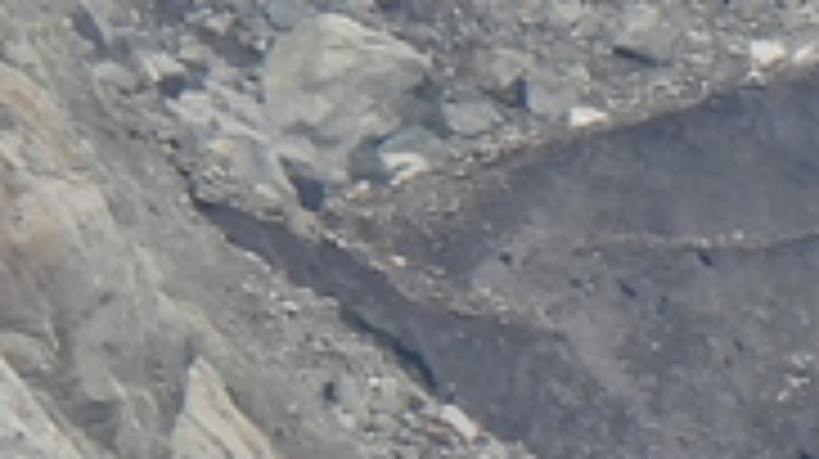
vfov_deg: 0.3
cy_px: 1210
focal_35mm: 4599
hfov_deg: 0.5
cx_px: 2817
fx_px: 99787
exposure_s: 1/250
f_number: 5
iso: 140
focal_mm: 107
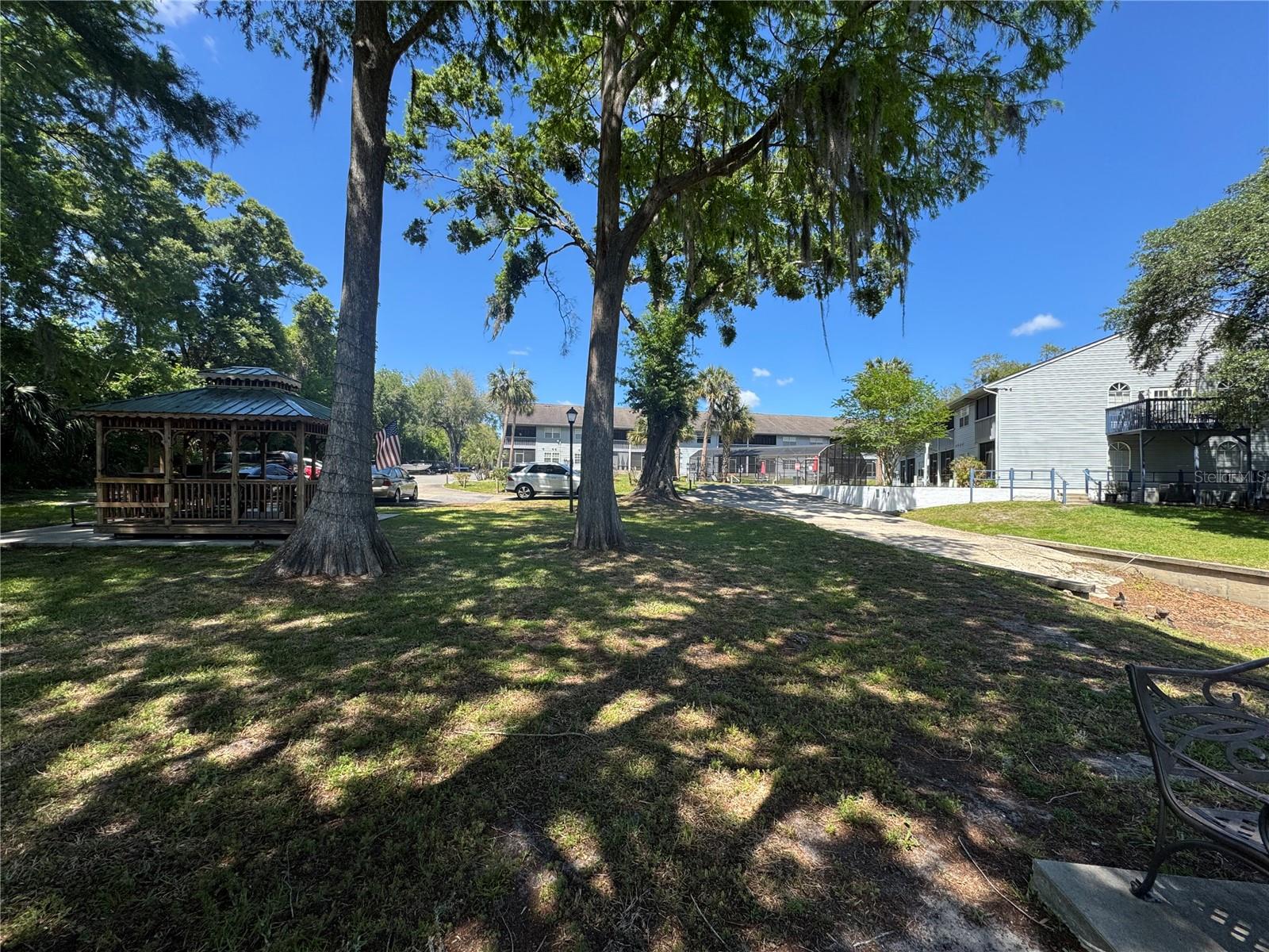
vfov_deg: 85.7
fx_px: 513
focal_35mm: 14
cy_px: 476
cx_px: 634
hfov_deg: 102.1
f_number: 2.2
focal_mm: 2.22
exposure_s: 1/771
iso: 50
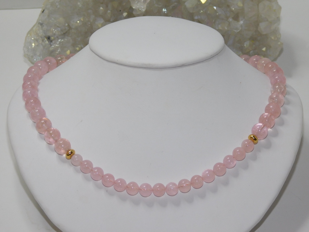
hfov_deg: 14.7
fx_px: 1196
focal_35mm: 134
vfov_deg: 11.1
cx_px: 154
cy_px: 116
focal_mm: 23.7
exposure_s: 1/60
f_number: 5
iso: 200
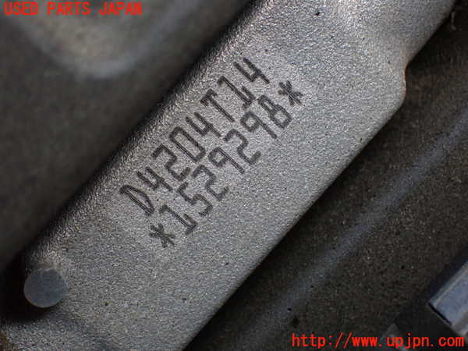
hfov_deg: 23.8
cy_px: 176
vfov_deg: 18.0
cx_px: 234
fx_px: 1109
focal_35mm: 82
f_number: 4.3
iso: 800
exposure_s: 1/250
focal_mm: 14.62
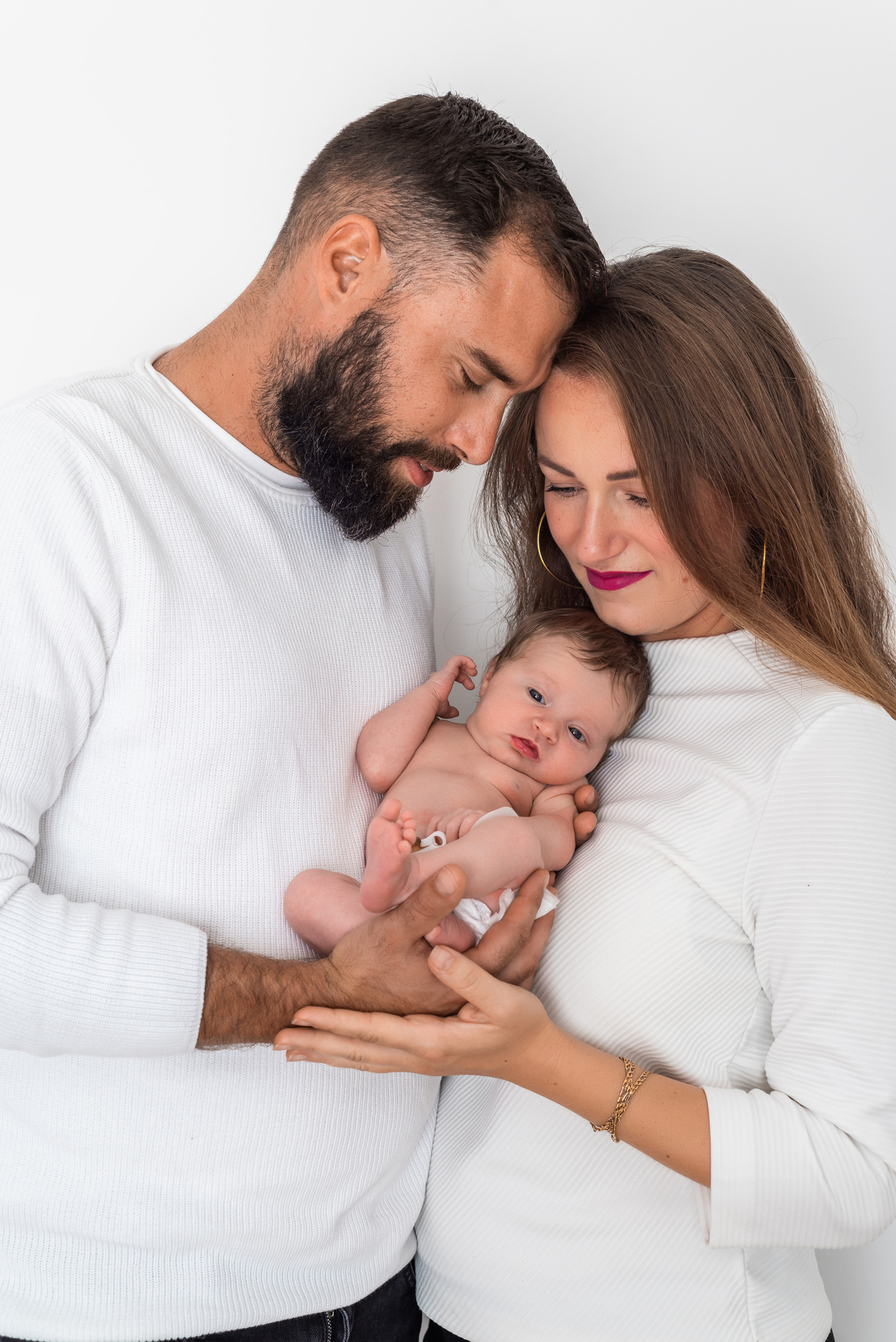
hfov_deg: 27.0
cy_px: 671
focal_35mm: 50
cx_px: 448
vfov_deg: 39.6
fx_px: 1865
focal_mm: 50
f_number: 6.3
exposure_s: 1/250
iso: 100
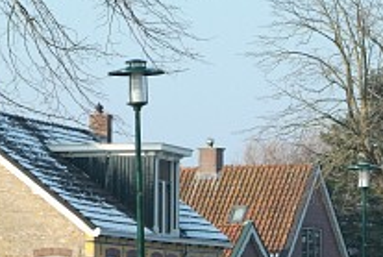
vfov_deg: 5.4
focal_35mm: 254
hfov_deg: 8.1
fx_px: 2708
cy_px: 236
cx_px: 244
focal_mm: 78
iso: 400
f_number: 11
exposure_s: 1/180
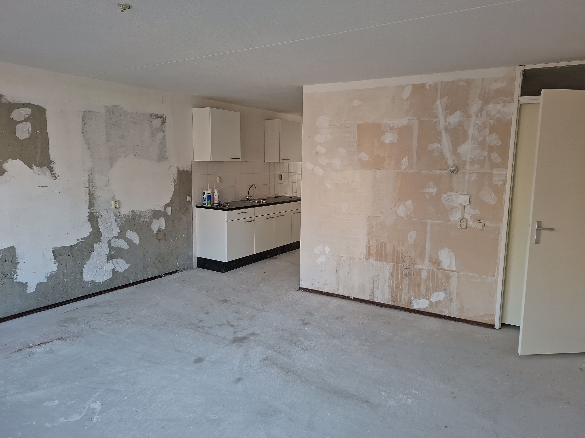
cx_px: 292
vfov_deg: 58.9
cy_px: 219
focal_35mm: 23
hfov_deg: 73.9
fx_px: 389
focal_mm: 5.5
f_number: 1.8
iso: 200
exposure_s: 1/100
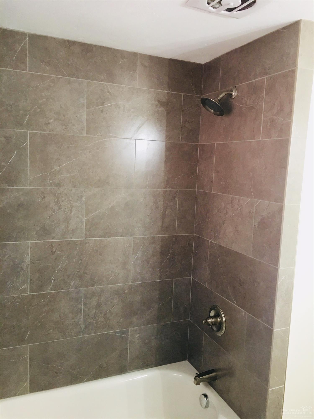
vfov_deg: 61.7
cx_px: 157
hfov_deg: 48.2
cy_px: 210
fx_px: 351
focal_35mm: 29
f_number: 2.2
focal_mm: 4.15
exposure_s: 1/17
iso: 100
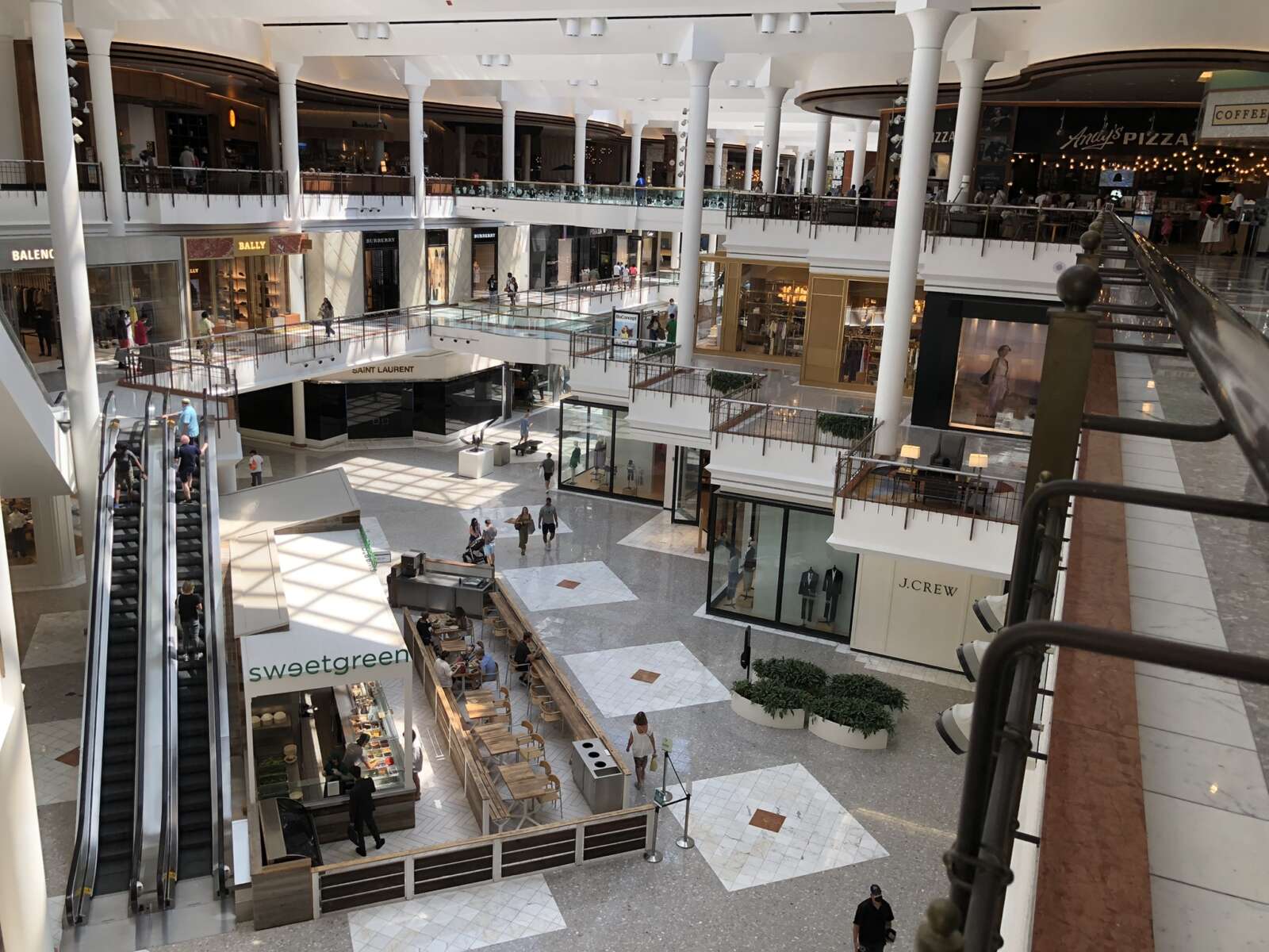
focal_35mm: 28
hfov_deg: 63.4
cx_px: 634
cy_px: 476
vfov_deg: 49.7
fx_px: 1026
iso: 20
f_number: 1.8
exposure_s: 1/120
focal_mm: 3.99
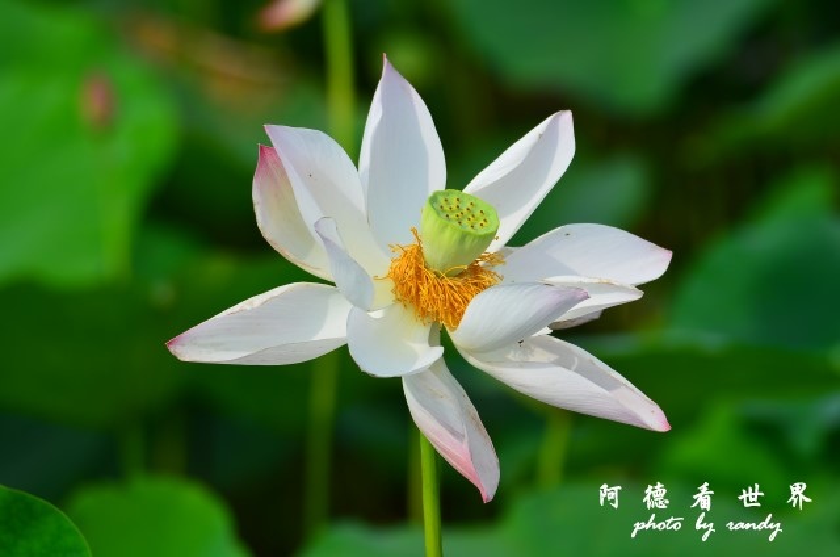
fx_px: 9780
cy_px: 278
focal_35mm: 420
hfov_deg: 4.9
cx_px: 420
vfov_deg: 3.3
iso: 100
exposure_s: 1/500
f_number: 5.6
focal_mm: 280
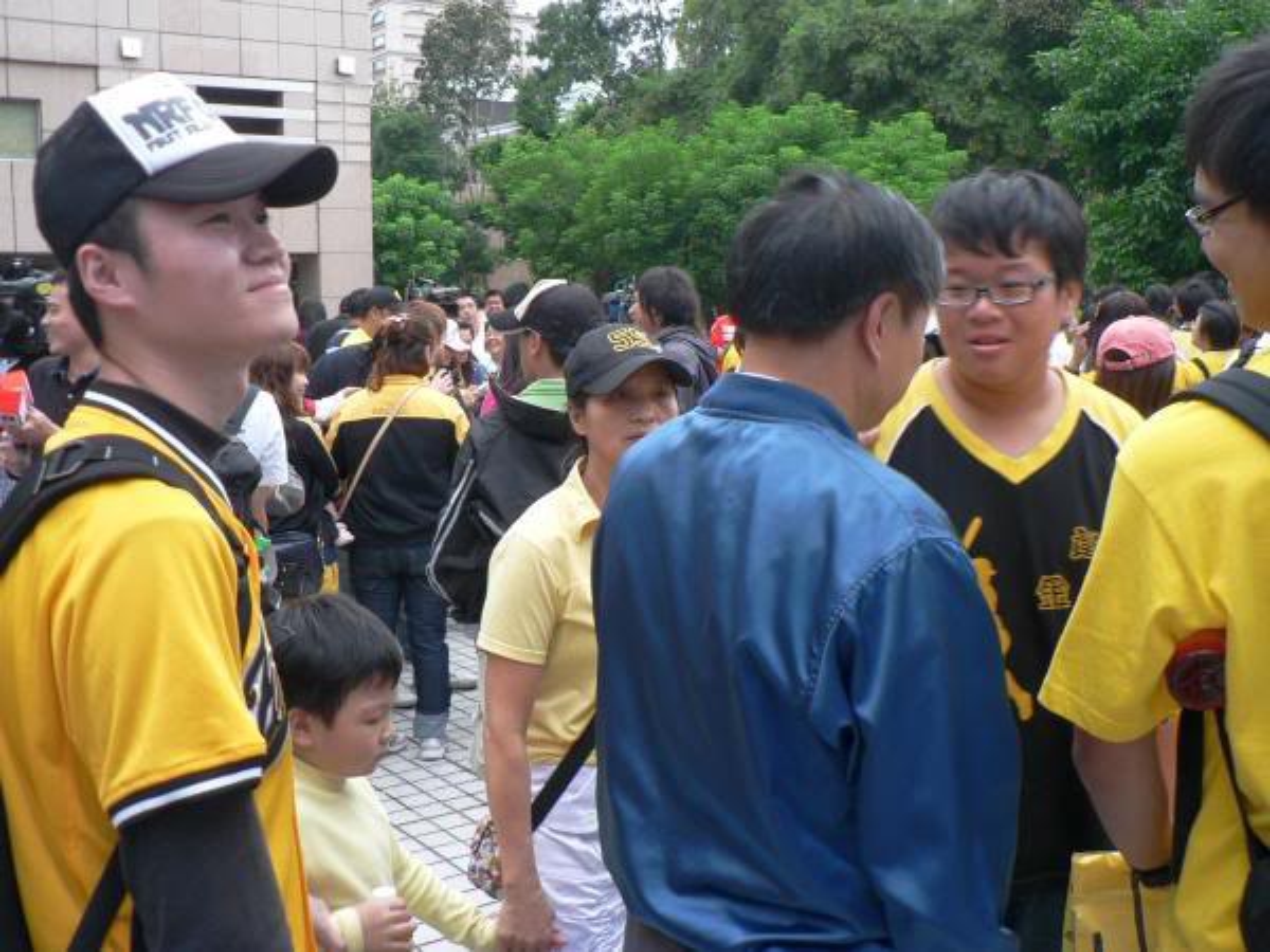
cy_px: 476
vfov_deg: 39.7
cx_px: 635
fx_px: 1321
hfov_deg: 51.4
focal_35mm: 36
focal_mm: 6
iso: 80
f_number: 2.8
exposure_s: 1/40
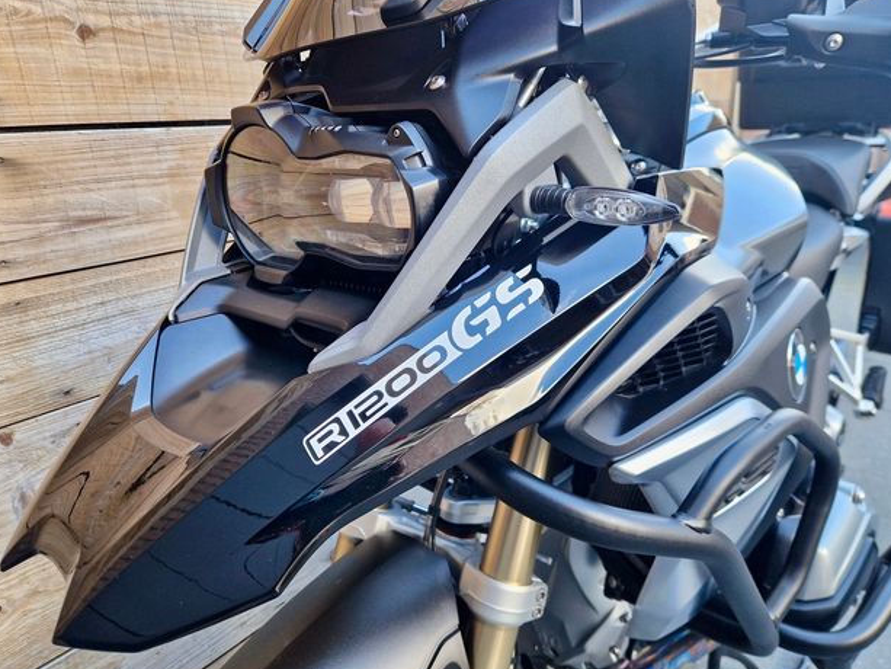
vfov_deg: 56.8
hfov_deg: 71.6
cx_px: 458
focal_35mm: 24
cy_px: 330
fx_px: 618
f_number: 1.8
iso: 125
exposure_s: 1/180
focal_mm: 5.4
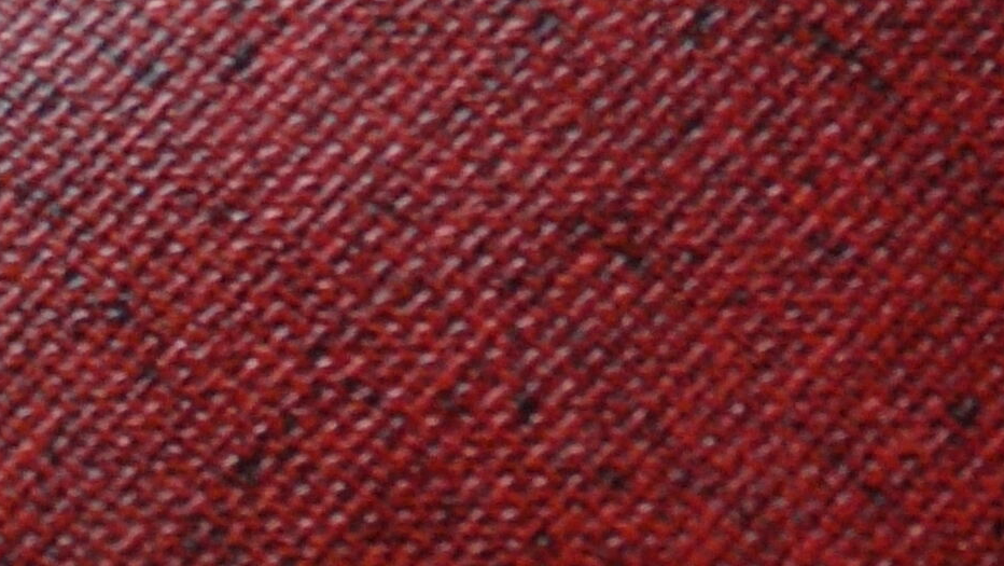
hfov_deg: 9.4
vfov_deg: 5.4
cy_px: 419
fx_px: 5992
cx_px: -304
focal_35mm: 225
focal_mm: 9.8
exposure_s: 1/200
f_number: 3.2
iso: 250
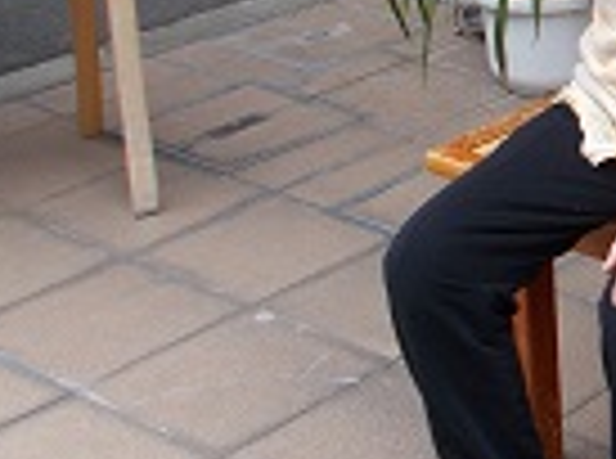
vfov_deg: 13.8
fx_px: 1846
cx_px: 836
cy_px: -61
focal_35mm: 104
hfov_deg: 17.6
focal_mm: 4.6
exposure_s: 1/80
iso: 80
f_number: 3.2
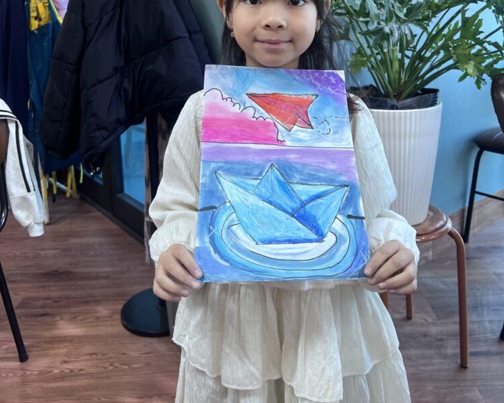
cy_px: 69
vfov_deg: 41.1
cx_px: 252
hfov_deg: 52.8
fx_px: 507
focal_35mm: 34
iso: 64
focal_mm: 5.7
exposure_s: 1/100
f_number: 1.5
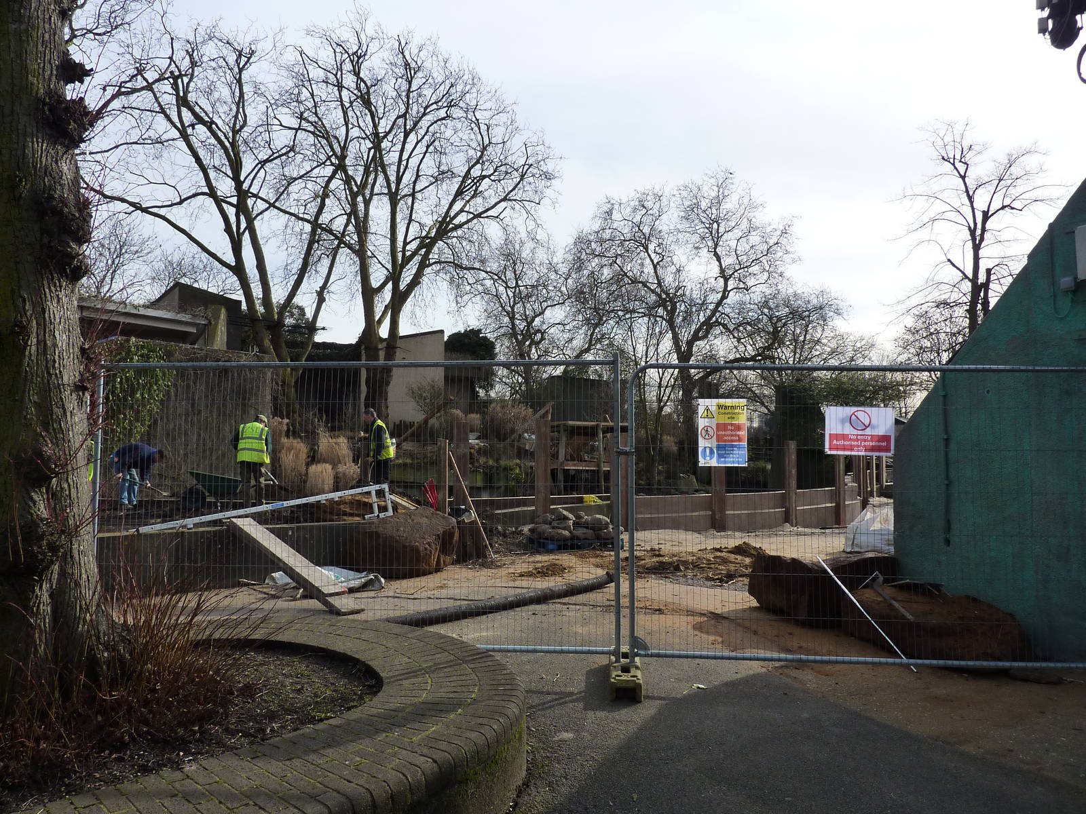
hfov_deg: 69.4
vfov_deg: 54.9
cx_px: 543
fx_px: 784
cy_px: 407
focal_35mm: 25
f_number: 4
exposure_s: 1/500
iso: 125
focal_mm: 4.1
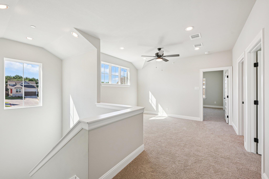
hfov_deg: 100.4
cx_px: 134
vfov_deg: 77.3
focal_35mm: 15
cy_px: 90
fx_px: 112
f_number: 6.7
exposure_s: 1/45
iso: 100
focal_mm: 15
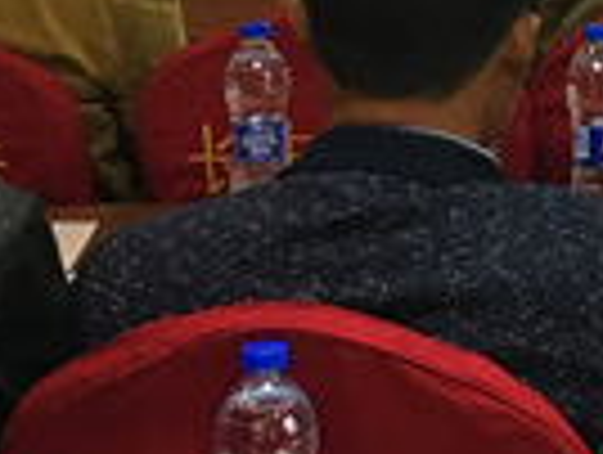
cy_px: -252
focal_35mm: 173
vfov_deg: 8.4
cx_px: 1053
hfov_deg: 10.8
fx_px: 3019
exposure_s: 1/33
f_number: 2.2
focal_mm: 4.15
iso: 100
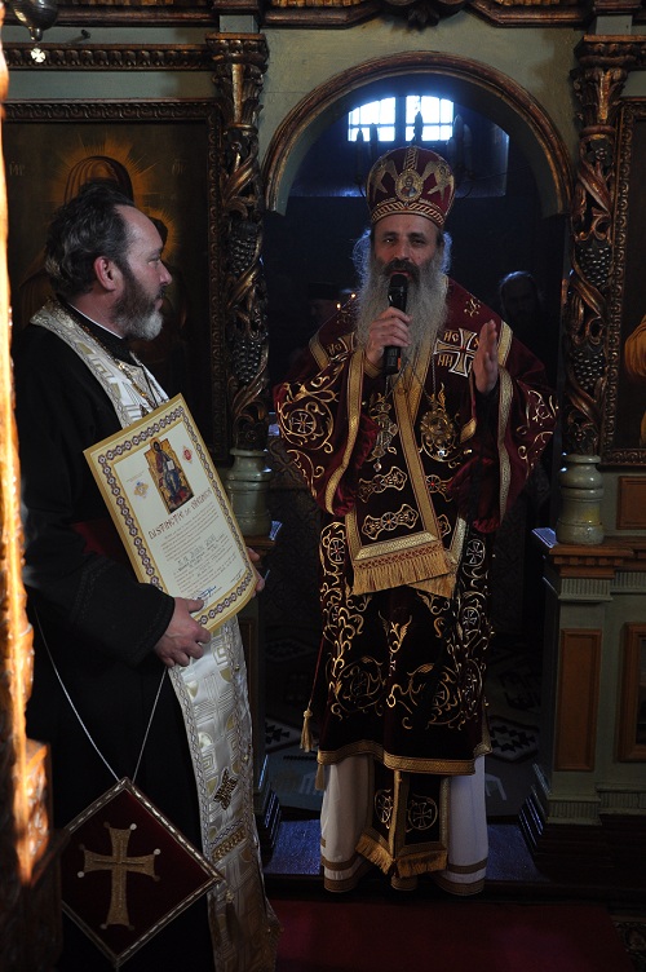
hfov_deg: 39.9
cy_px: 486
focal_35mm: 33
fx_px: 890
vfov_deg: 57.3
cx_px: 323
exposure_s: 1/60
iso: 500
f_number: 3.8
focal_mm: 22
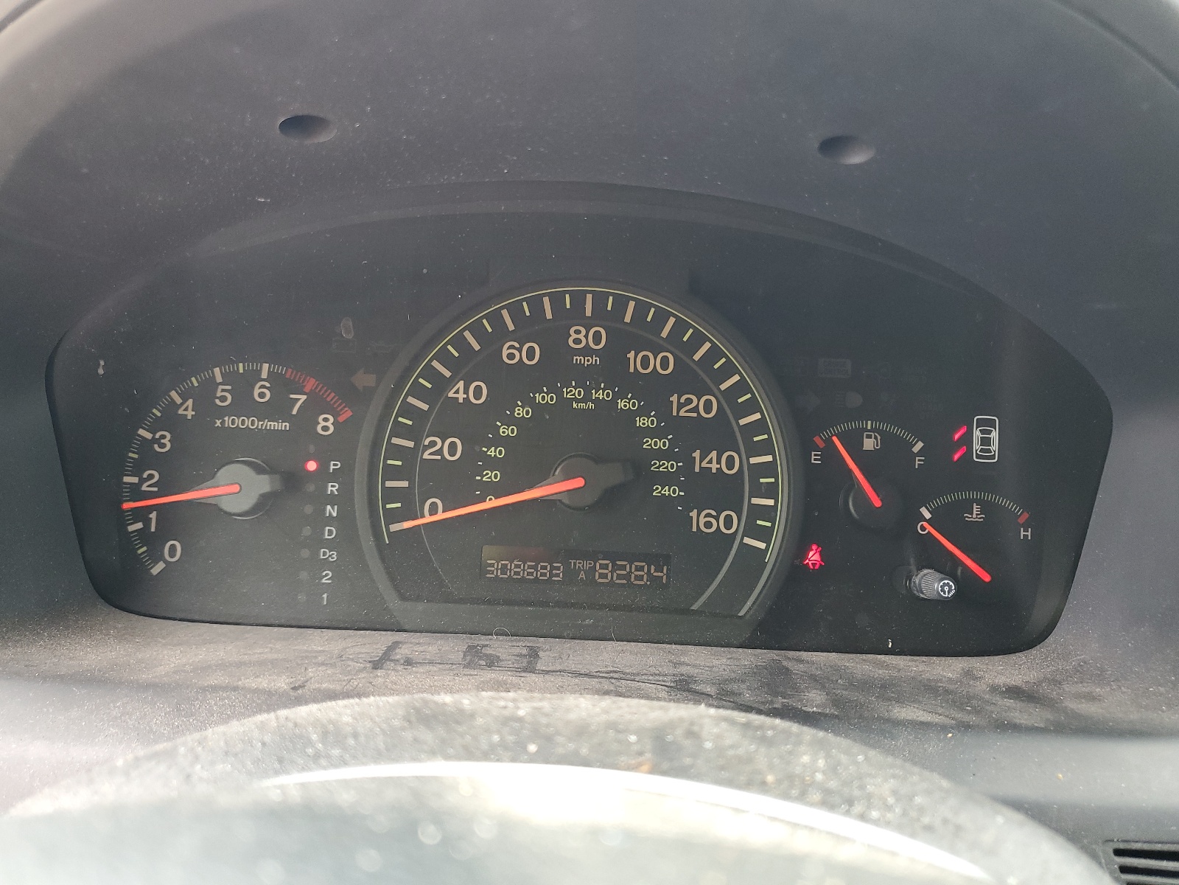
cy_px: 442
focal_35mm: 26
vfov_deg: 53.1
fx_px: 886
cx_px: 590
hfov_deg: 67.3
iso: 93
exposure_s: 1/120
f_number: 1.5
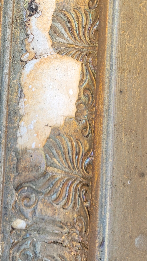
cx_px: 73
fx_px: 402
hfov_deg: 20.7
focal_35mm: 58
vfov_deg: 33.0
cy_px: -1
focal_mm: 5.4
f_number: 1.8
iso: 100
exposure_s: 1/100
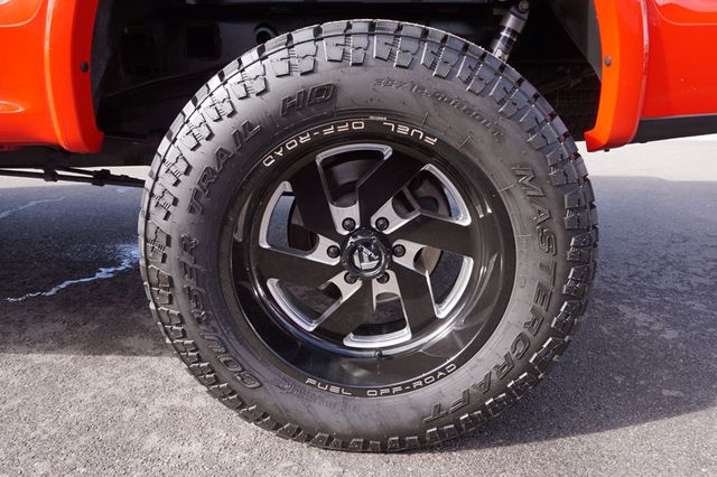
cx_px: 358
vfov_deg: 53.1
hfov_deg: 73.8
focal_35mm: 24
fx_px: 478
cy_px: 238
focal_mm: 16
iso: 100
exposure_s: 1/80
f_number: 5
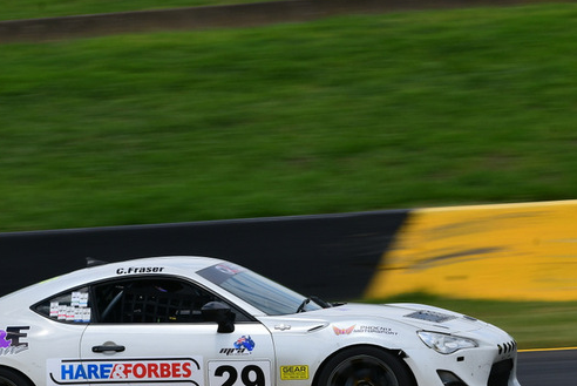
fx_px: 9384
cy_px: 259
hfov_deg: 3.5
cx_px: 292
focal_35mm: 585
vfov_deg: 2.4
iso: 200
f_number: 13
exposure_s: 1/320
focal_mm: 240
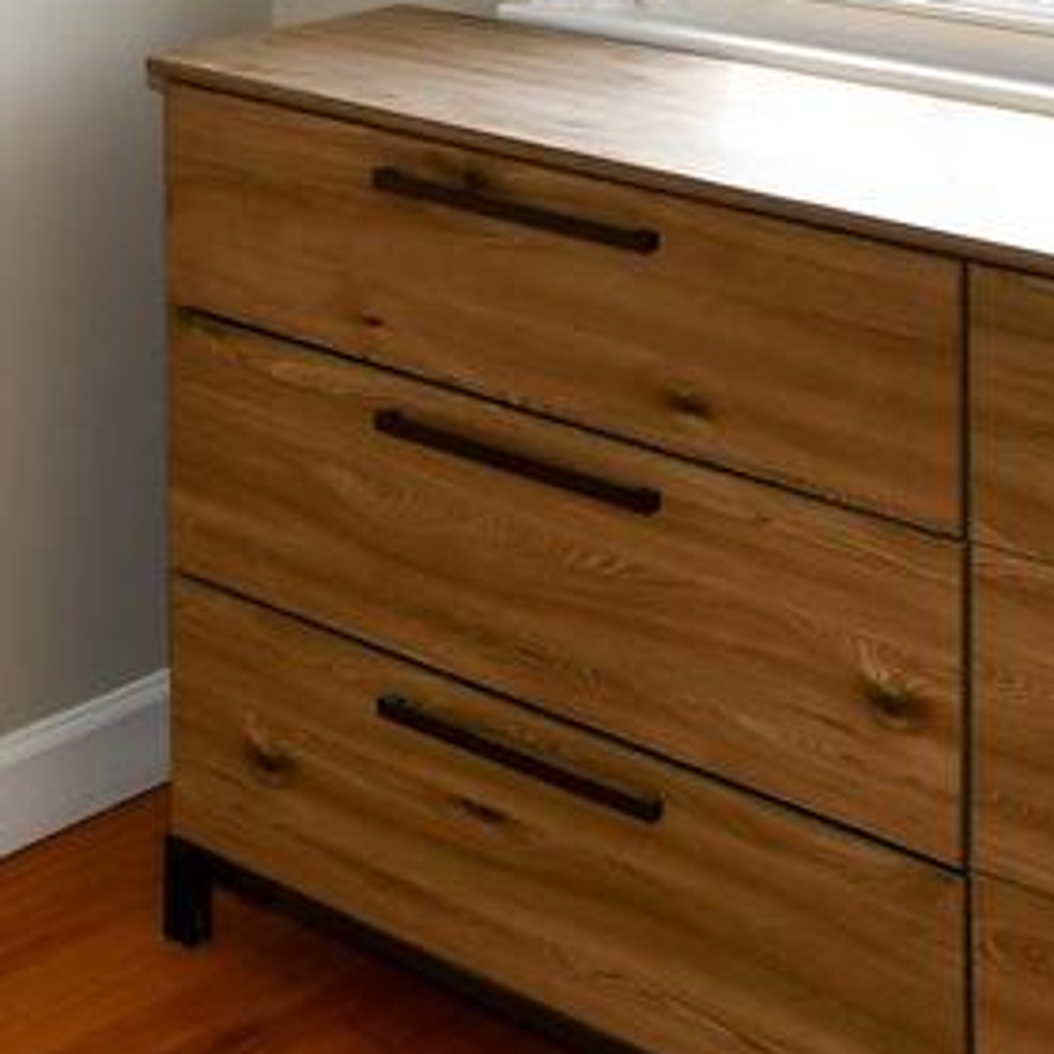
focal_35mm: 79
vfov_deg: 19.4
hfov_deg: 19.1
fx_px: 2721
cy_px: -480
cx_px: -544
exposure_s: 1/125
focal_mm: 12
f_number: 5.6
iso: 200
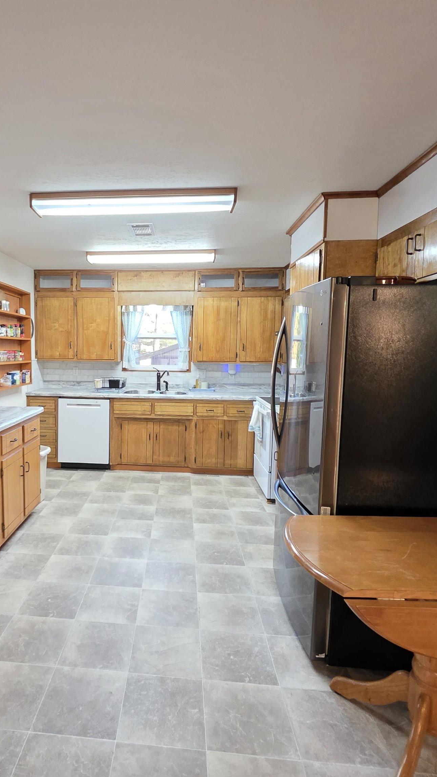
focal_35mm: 19
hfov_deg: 56.8
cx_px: 138
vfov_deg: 89.6
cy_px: 390
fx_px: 391
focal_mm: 2.2
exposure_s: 1/60.2
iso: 640
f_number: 1.9
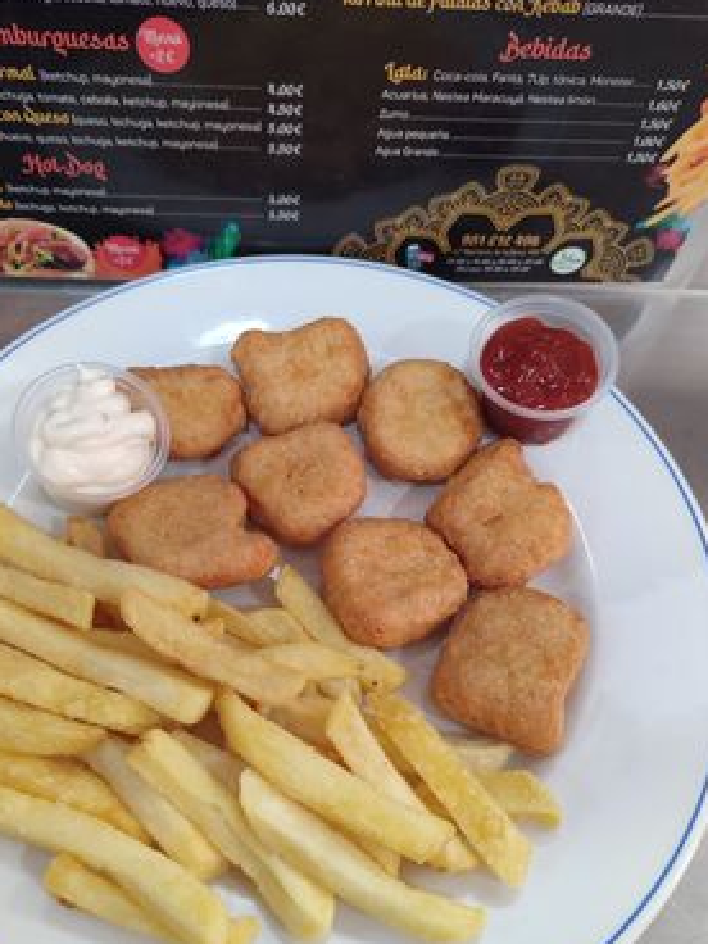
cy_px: 530
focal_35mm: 29
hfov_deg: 48.1
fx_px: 791
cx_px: 303
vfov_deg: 61.5
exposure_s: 1/50
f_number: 1.89
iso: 549
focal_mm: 5.95
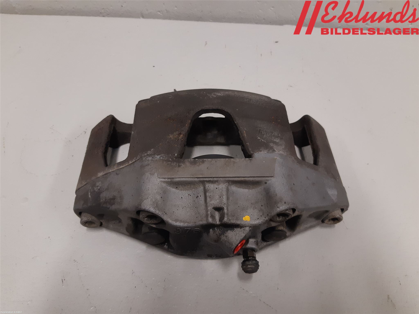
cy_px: 157
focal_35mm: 26
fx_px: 315
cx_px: 210
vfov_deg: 53.1
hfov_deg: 67.3
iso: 160
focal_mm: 3.93
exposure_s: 1/50
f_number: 1.7
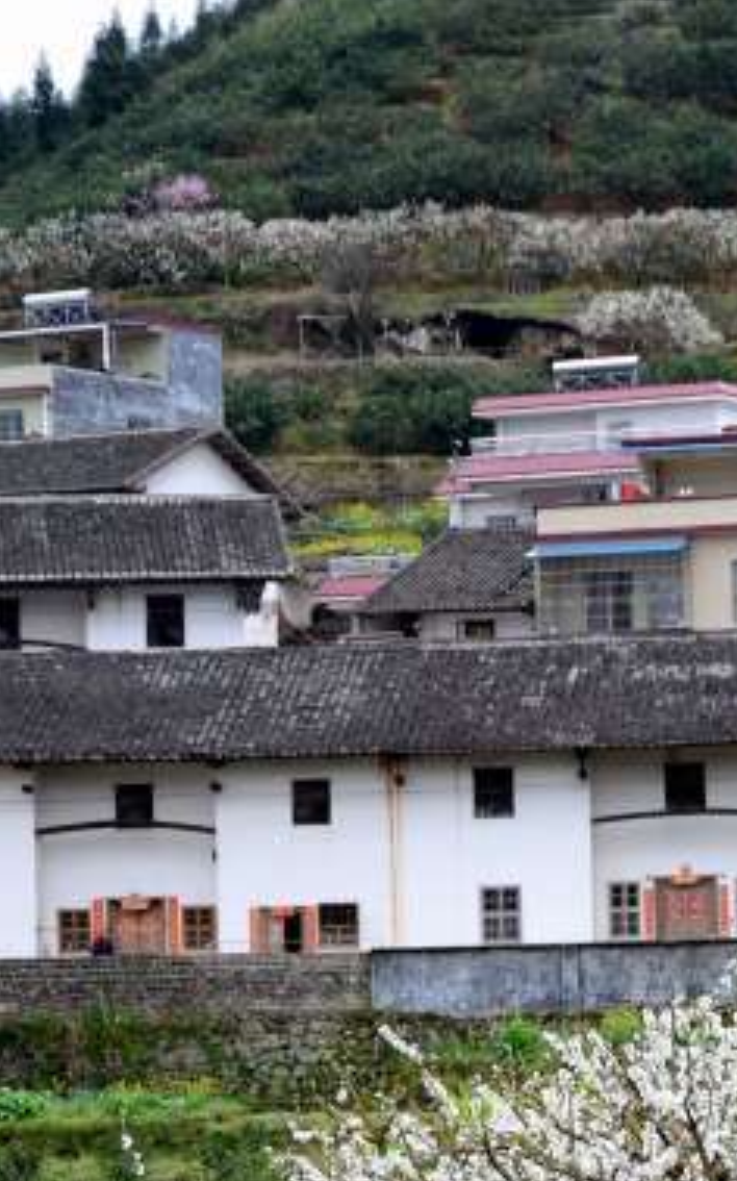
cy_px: 1061
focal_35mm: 141
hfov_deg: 9.2
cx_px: 921
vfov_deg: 14.7
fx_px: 4535
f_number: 4.2
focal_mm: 34
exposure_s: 1/400
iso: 160
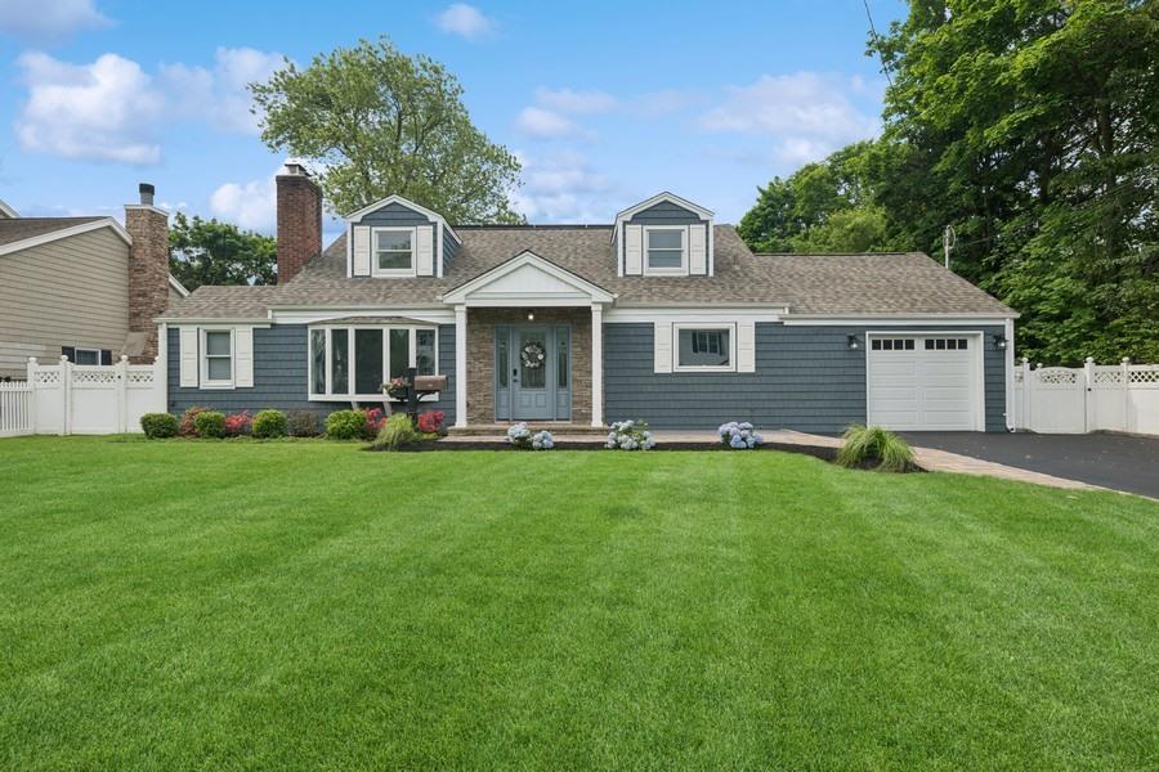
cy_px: 386
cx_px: 580
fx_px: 579
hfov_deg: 90.0
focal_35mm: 18
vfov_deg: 67.4
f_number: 11
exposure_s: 1/100
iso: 100
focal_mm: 18
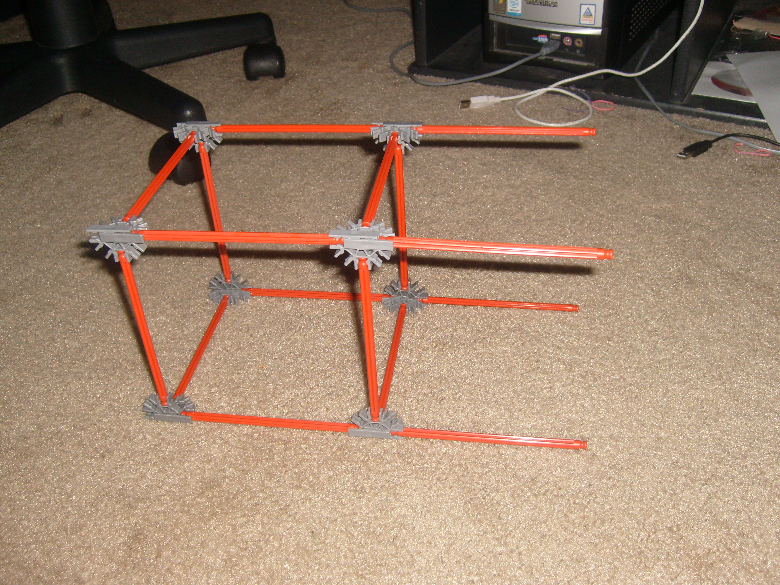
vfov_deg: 40.7
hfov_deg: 52.6
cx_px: 390
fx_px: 789
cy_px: 292
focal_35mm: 35
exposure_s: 1/45
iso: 100
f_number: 2.8
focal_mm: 5.8
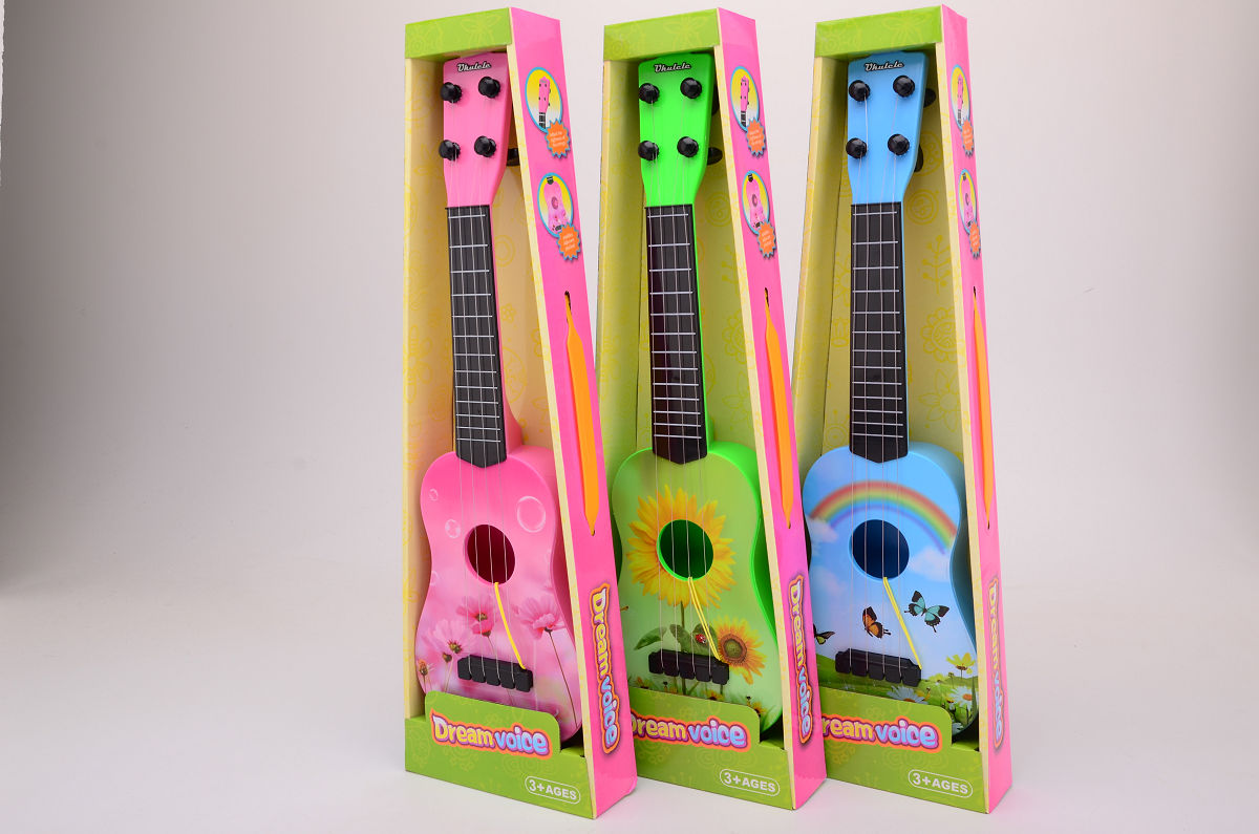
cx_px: 630
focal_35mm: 32
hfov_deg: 59.6
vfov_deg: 41.5
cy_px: 417
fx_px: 1099
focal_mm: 21
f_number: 11
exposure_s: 1/160
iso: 100
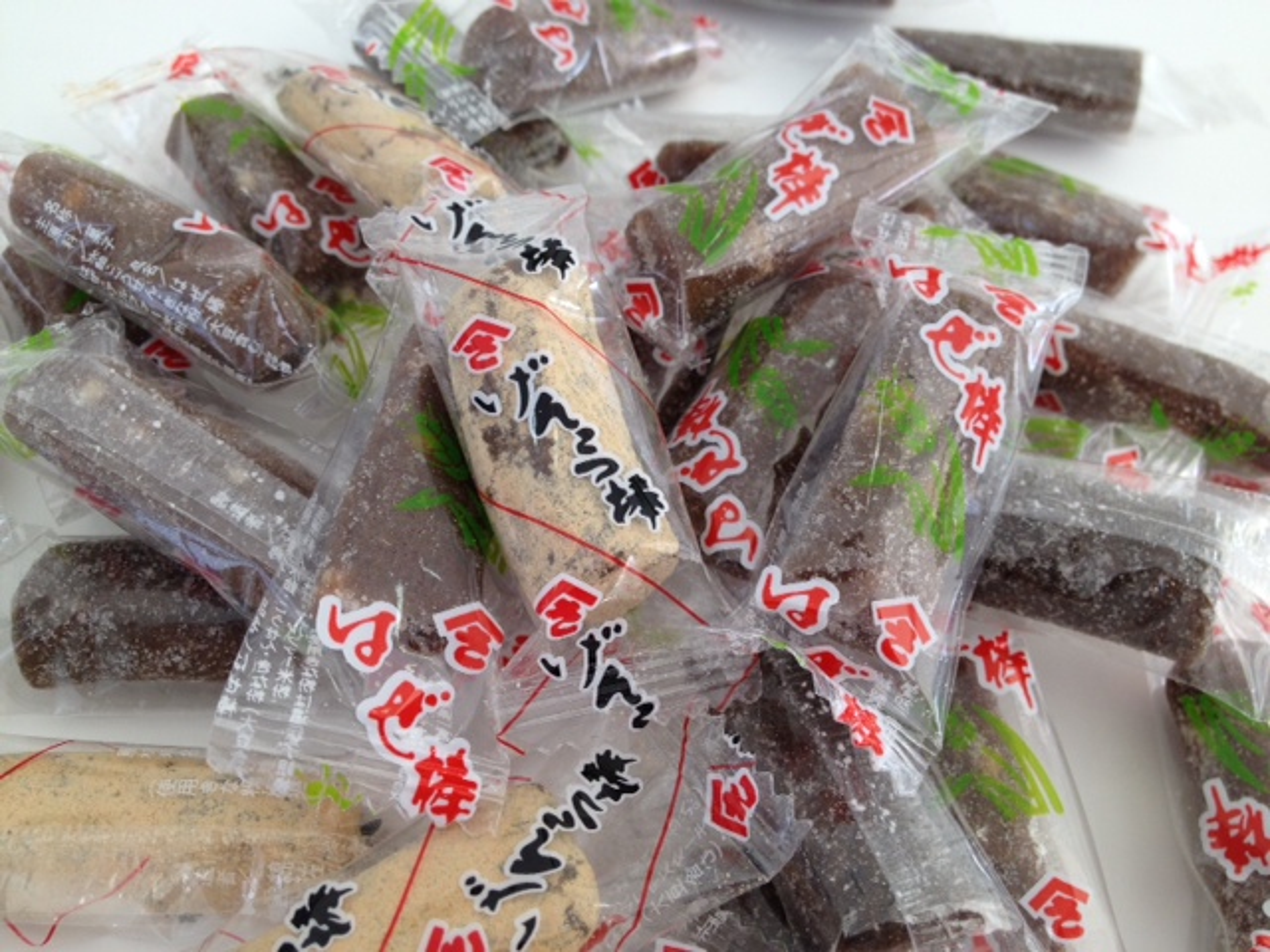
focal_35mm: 35
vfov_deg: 40.7
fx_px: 1284
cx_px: 635
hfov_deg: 52.6
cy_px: 476
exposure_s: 1/143
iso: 64
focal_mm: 4.28
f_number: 2.4
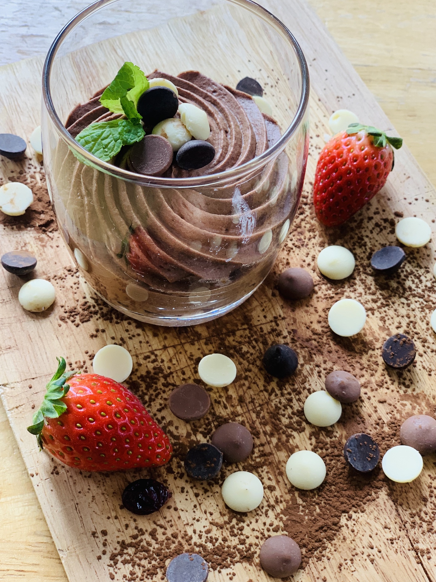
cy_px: 276
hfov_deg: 26.1
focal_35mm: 56
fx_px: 940
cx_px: 223
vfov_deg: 34.3
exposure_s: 1/122
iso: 80
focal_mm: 6
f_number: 2.4
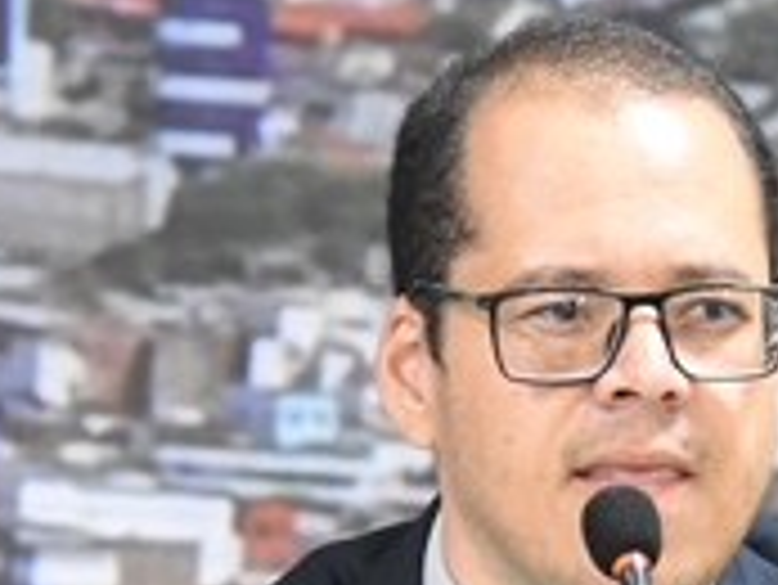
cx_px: 688
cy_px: 945
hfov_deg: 3.8
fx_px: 11740
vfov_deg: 2.8
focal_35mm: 522
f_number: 4.5
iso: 4000
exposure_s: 1/40
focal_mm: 98
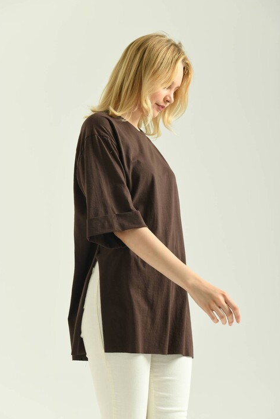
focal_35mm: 82
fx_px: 956
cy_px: 217
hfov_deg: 16.7
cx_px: 144
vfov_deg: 24.8
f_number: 5.6
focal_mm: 78
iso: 125
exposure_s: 1/160
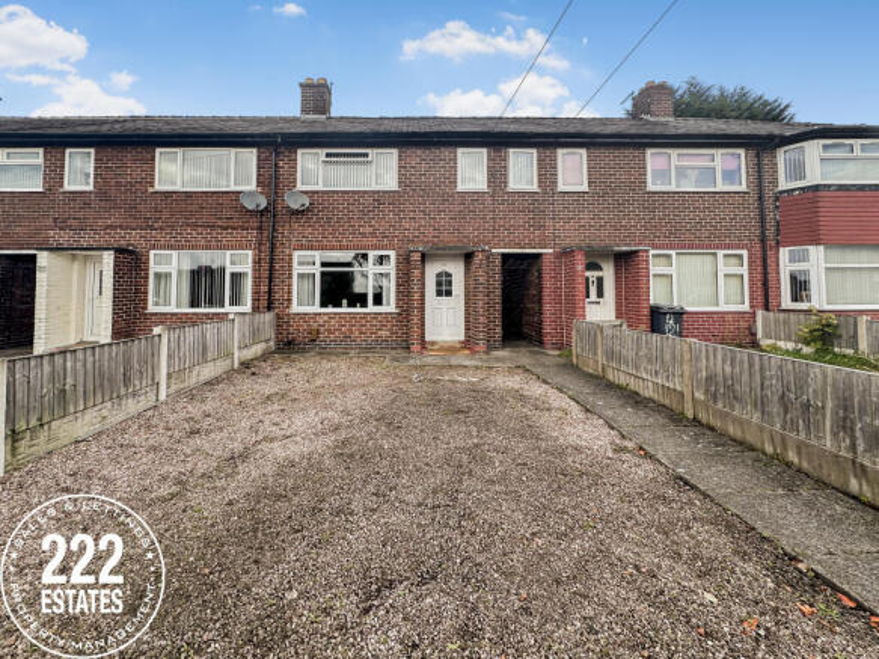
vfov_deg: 85.7
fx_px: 355
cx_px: 440
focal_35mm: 14
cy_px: 330
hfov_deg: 102.1
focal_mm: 2.22
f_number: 2.2
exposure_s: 1/430
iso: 40
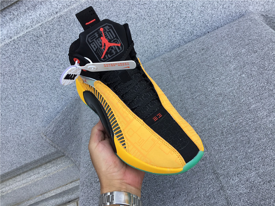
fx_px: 246
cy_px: 103
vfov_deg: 45.4
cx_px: 138
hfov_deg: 58.4
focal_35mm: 31
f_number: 2.4
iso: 25
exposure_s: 1/161
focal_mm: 3.3
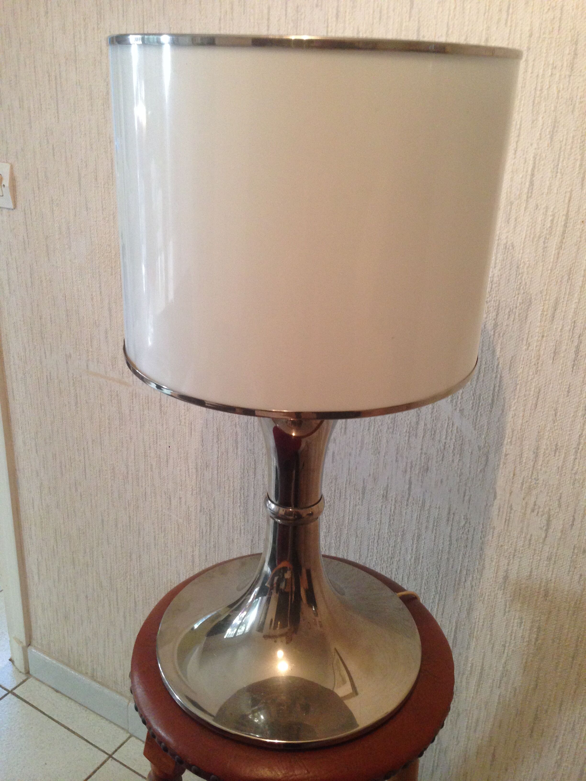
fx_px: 745
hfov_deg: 42.9
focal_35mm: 33
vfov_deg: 55.4
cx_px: 293
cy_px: 390
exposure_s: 1/20
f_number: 2.4
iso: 200
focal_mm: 4.12
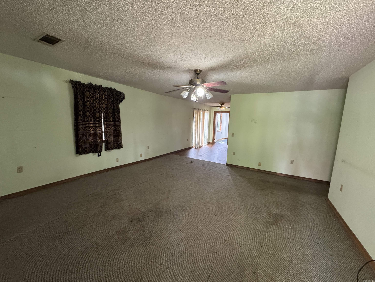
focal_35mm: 14
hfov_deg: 102.1
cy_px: 141
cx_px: 188
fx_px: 152
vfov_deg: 85.7
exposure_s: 1/60
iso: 400
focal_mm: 2.22
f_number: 2.2
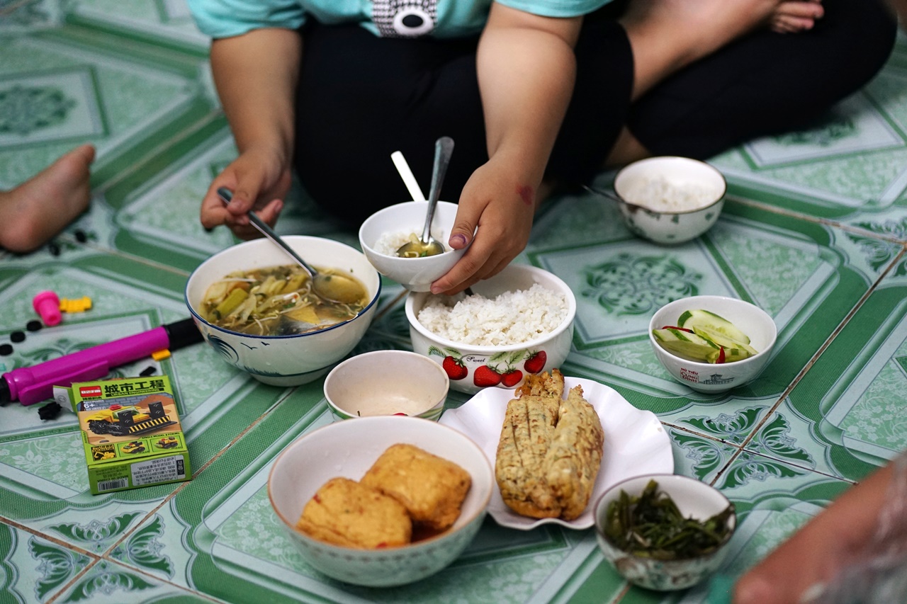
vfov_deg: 16.1
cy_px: 302
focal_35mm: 85
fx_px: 2141
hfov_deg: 23.9
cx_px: 454
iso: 1600
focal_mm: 85
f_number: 1.8
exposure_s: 1/100
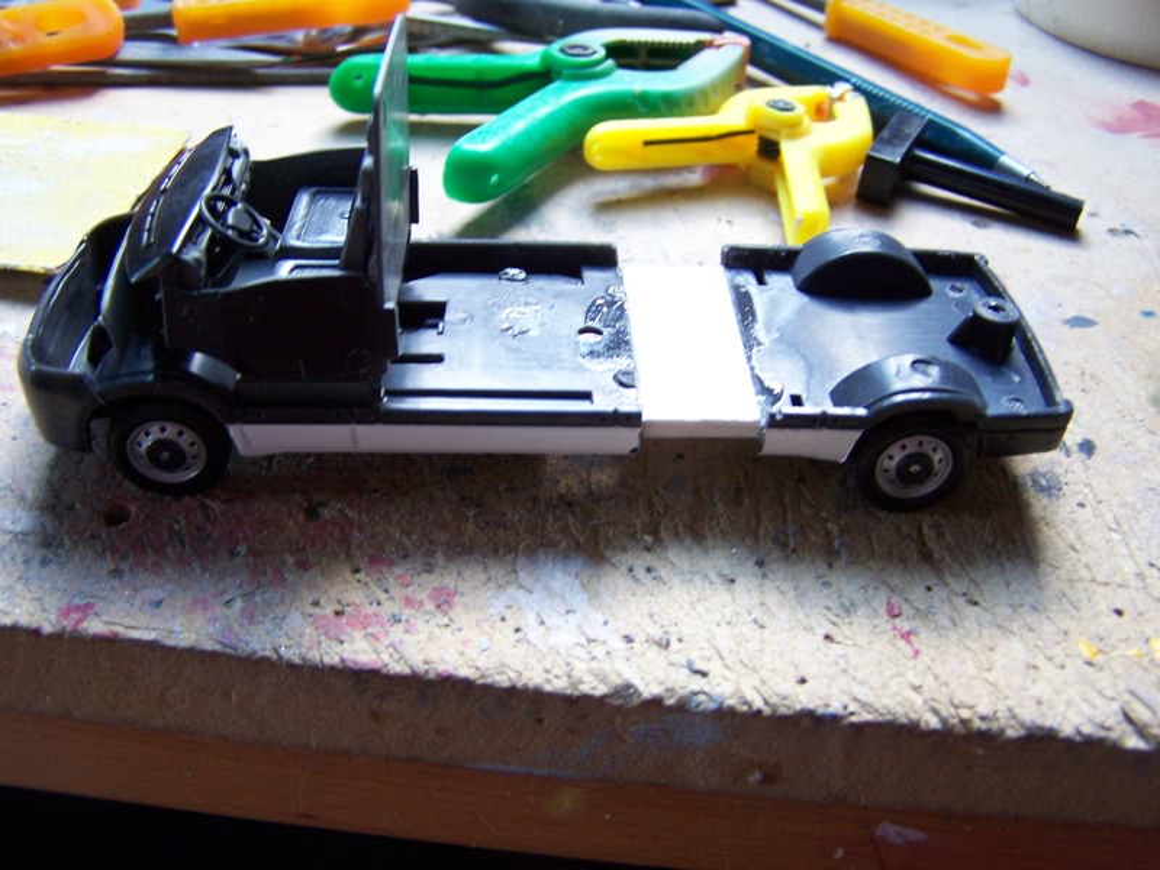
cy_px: 435
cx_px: 580
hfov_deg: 49.0
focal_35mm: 38
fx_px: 1273
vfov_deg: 37.7
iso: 140
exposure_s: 1/15
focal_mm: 6.3
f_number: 2.8
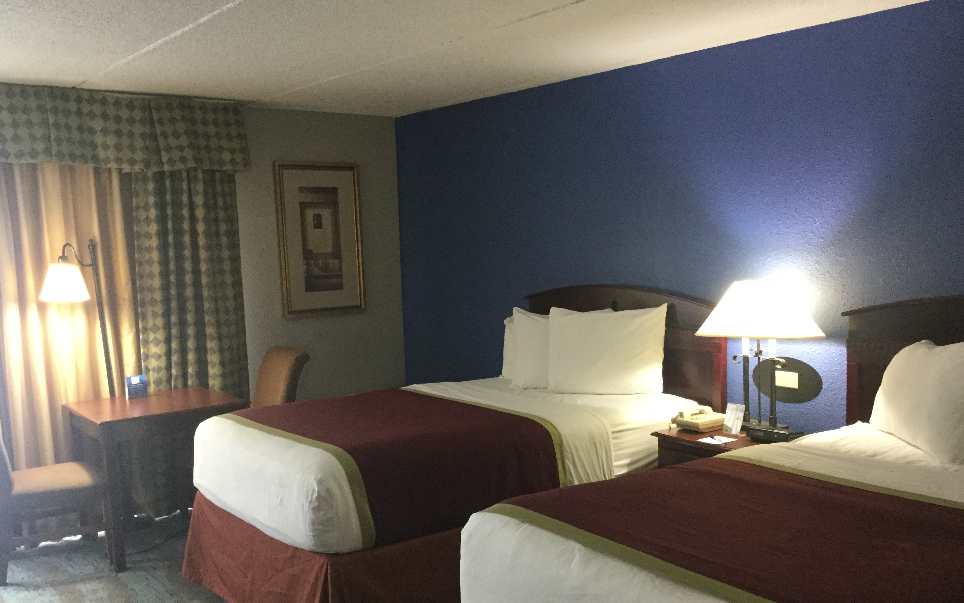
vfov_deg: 36.2
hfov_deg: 55.3
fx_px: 920
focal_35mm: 35
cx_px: 511
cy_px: 346
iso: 160
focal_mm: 3.3
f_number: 2.4
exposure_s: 1/30
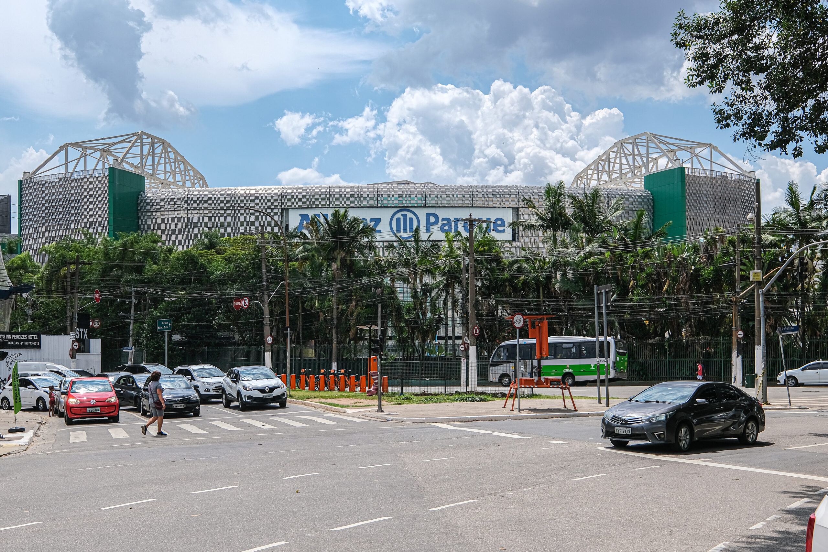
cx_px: 414
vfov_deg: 36.9
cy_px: 276
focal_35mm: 36
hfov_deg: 53.1
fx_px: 828
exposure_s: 1/550
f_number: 7.1
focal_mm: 24
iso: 160
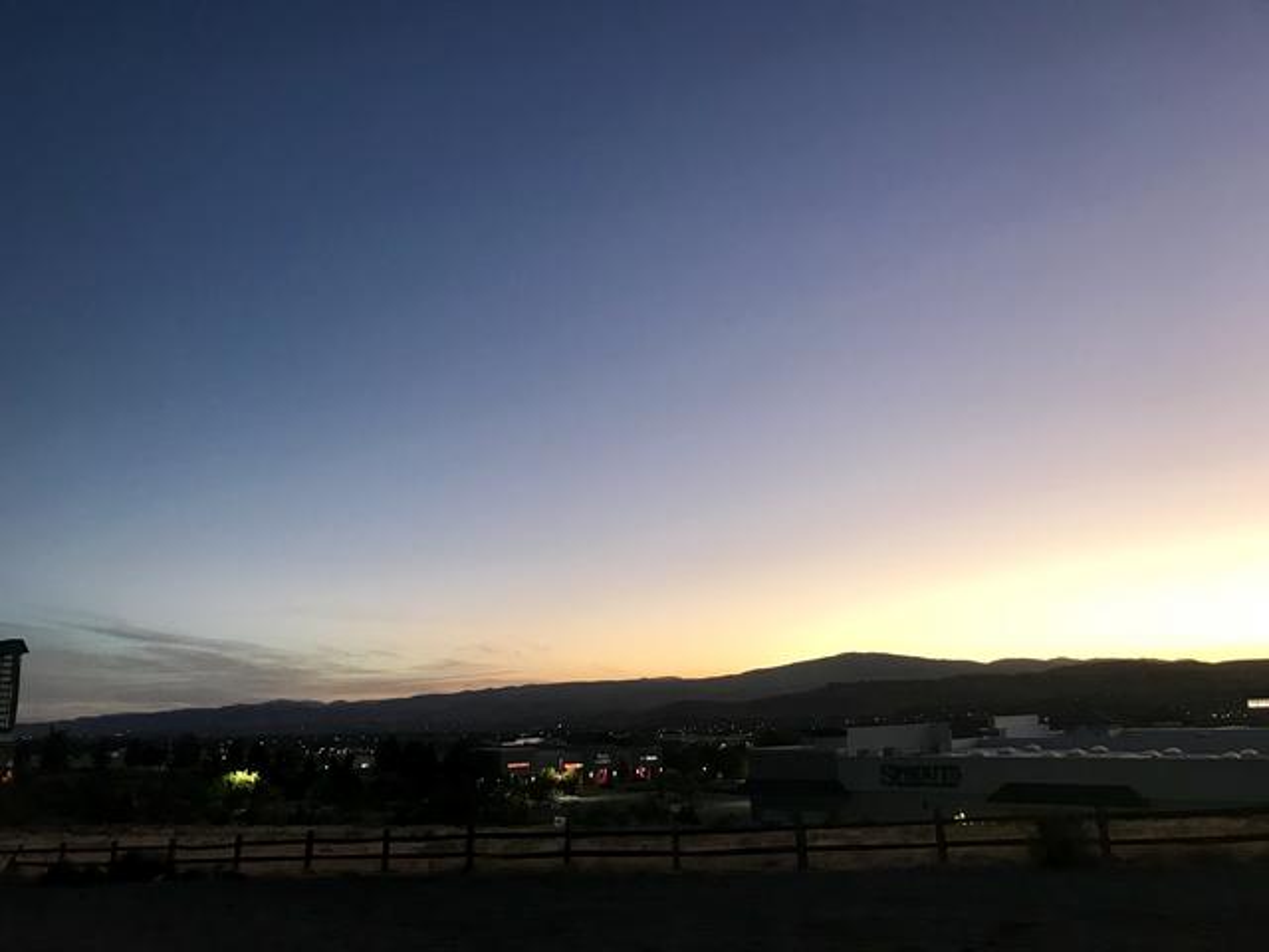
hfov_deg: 63.4
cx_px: 634
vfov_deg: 49.7
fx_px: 1026
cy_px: 476
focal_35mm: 28
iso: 40
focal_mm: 3.99
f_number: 1.8
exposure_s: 1/24
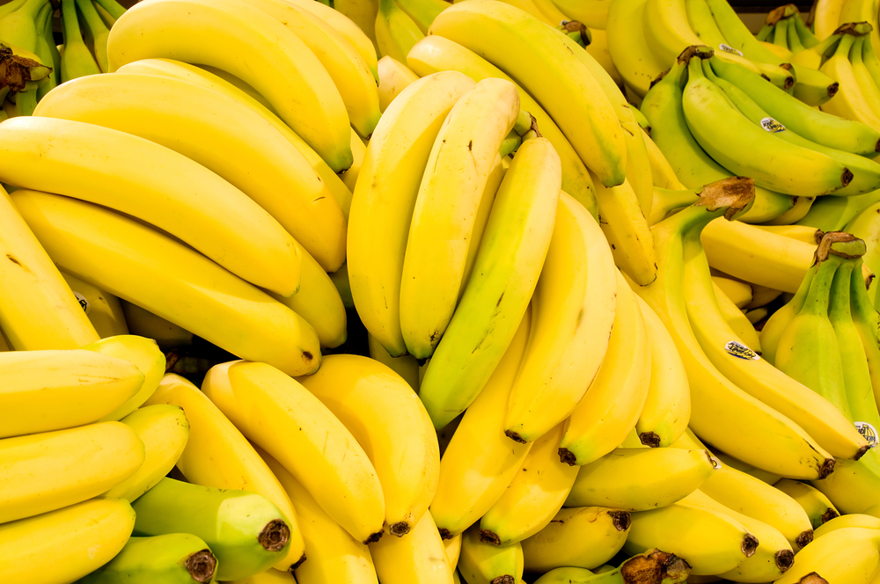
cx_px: 440
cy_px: 292
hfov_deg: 33.4
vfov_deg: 22.6
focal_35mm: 60
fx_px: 1465
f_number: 13
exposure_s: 1/1.25
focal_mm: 40
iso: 200
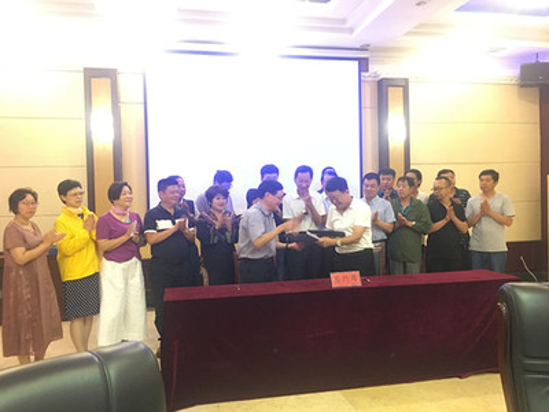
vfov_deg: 48.2
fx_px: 460
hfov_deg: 61.7
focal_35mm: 29
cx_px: 274
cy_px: 206
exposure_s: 1/8
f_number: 2.2
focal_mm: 4.15
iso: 160
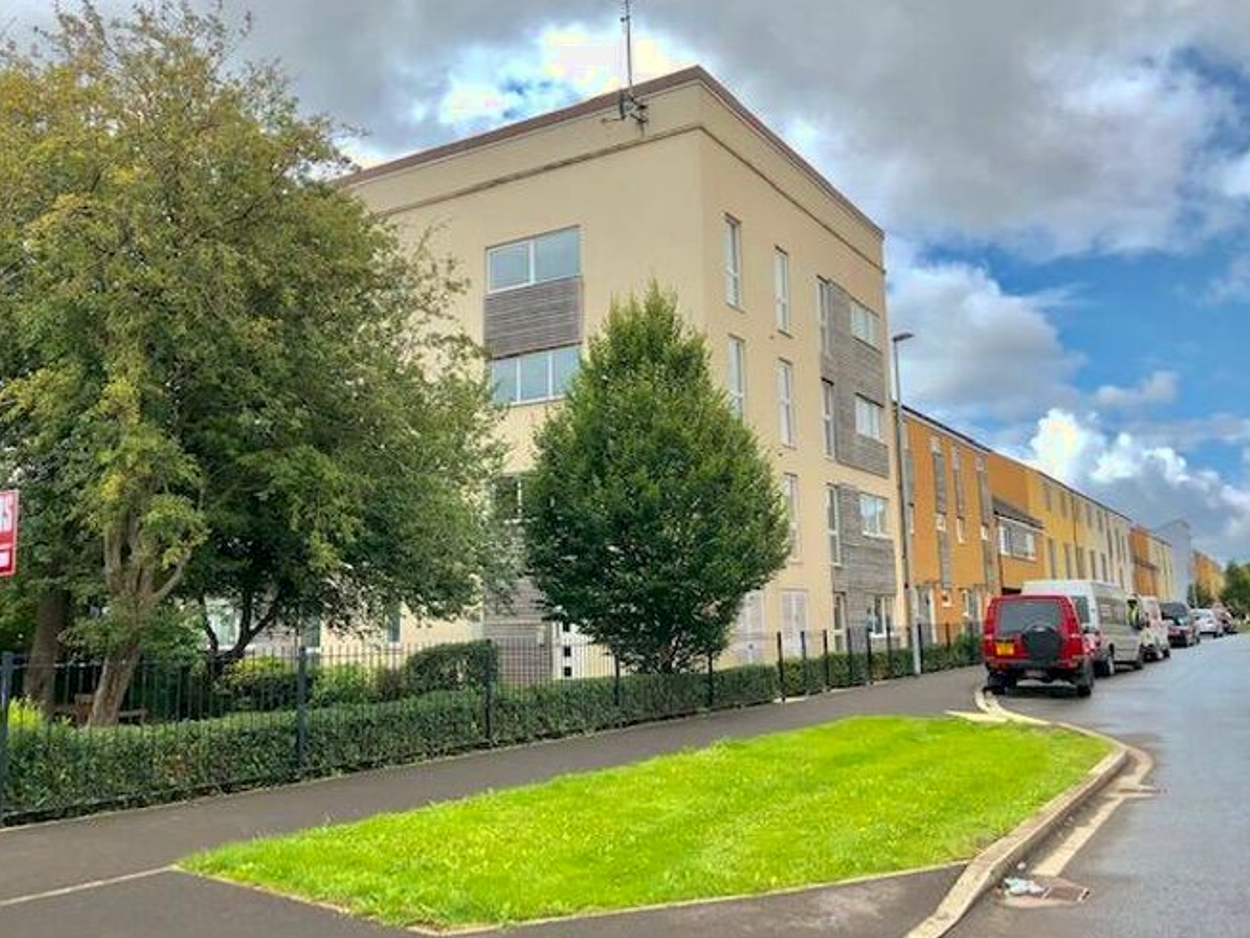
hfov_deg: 59.9
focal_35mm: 30
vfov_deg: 46.8
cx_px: 586
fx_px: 1084
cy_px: 441
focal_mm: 4
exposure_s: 1/1453
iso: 20
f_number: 1.8
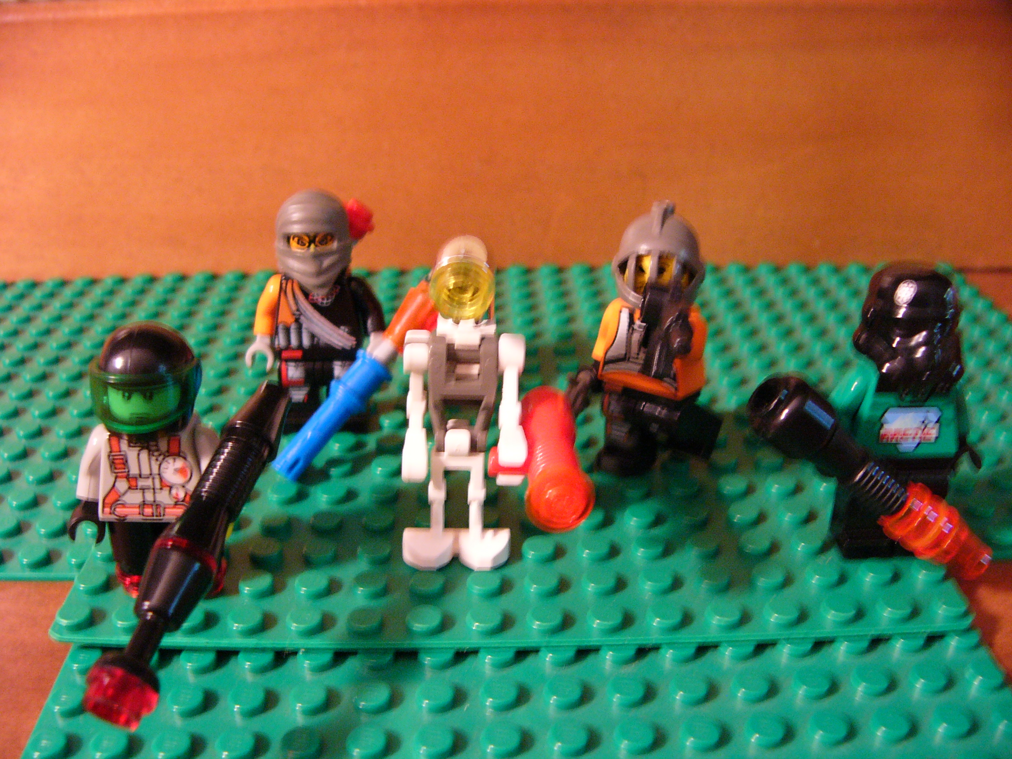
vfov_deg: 39.7
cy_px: 380
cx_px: 506
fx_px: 1052
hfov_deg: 51.4
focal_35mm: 36
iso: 200
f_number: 2.8
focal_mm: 6
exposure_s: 1/4
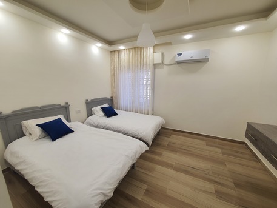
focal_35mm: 13
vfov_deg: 89.9
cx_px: 138
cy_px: 104
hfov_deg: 106.2
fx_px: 104
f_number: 2.2
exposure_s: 1/50
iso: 50
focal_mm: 1.8
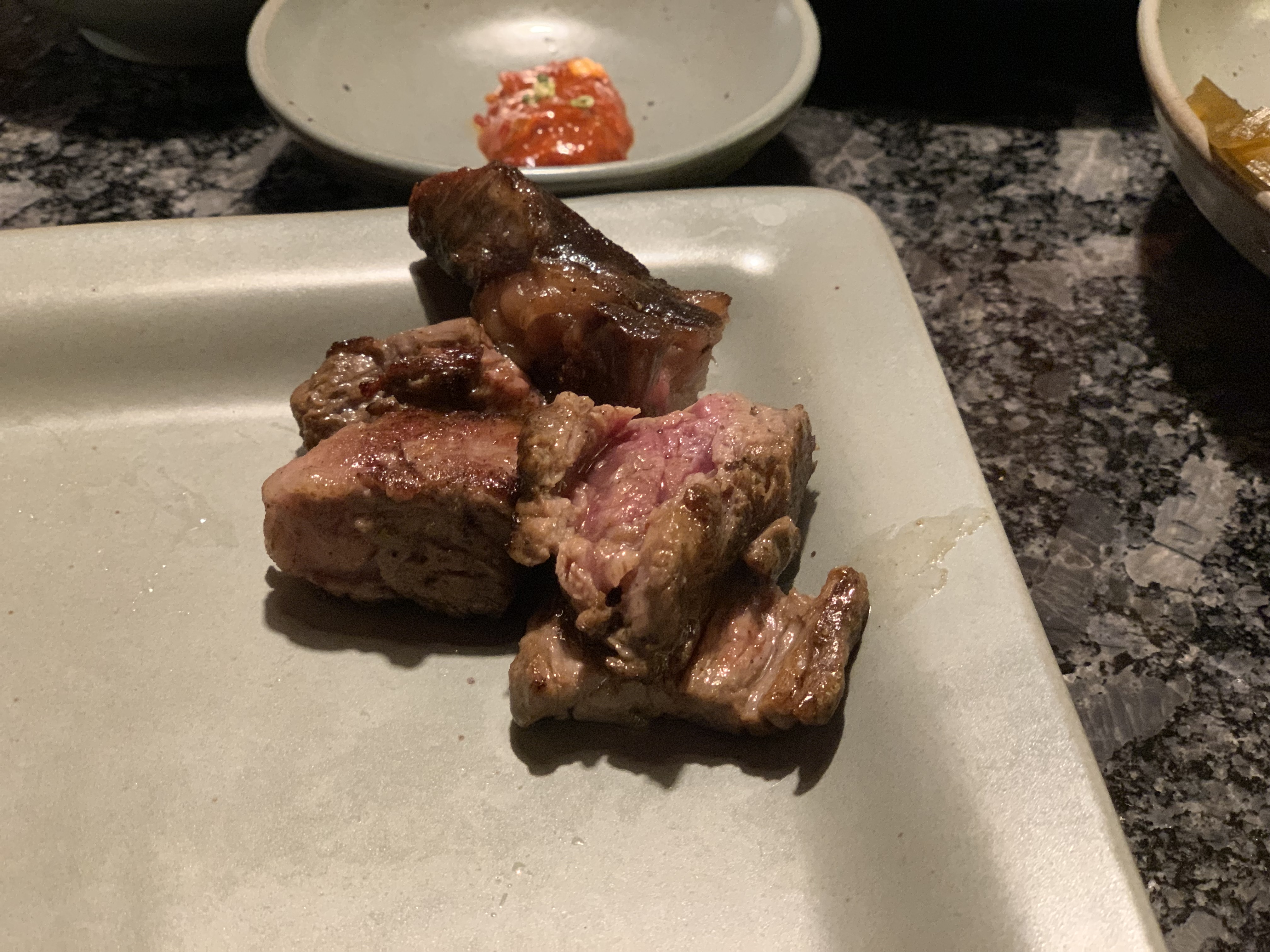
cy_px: 476
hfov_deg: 36.8
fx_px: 1908
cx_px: 635
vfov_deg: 28.0
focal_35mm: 52
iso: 640
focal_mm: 6
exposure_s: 1/30
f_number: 2.4
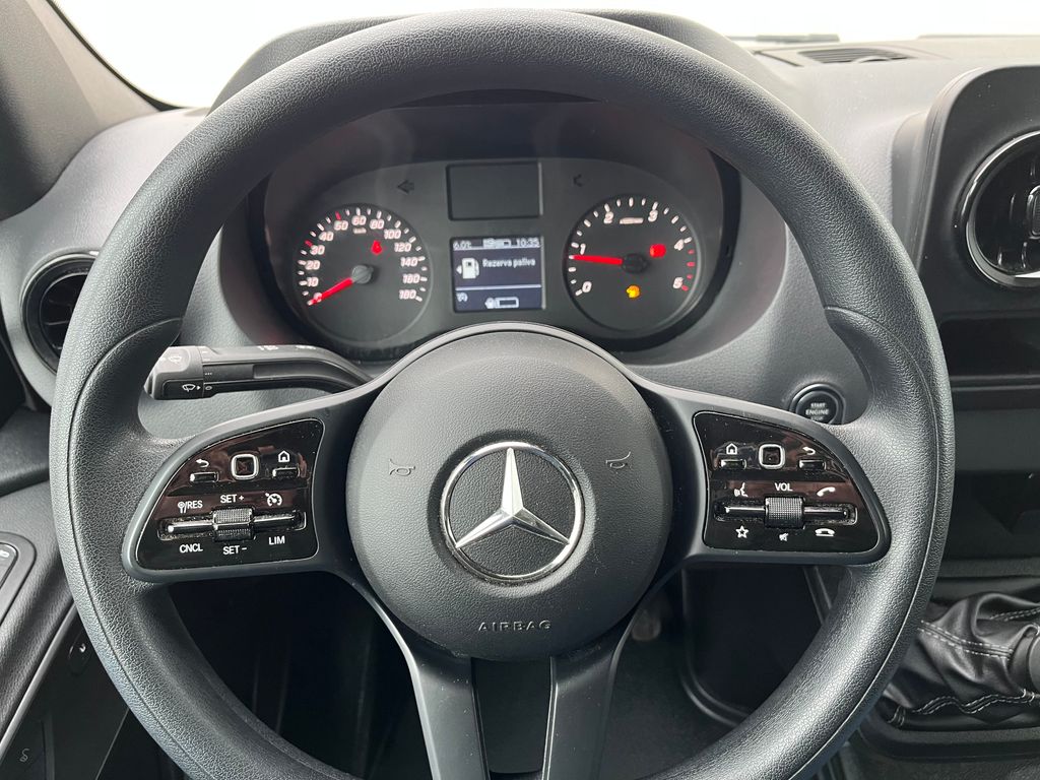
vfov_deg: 53.1
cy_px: 390
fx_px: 781
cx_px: 520
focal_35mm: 26
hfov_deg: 67.3
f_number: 1.6
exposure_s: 1/55
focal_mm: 5.1
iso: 200
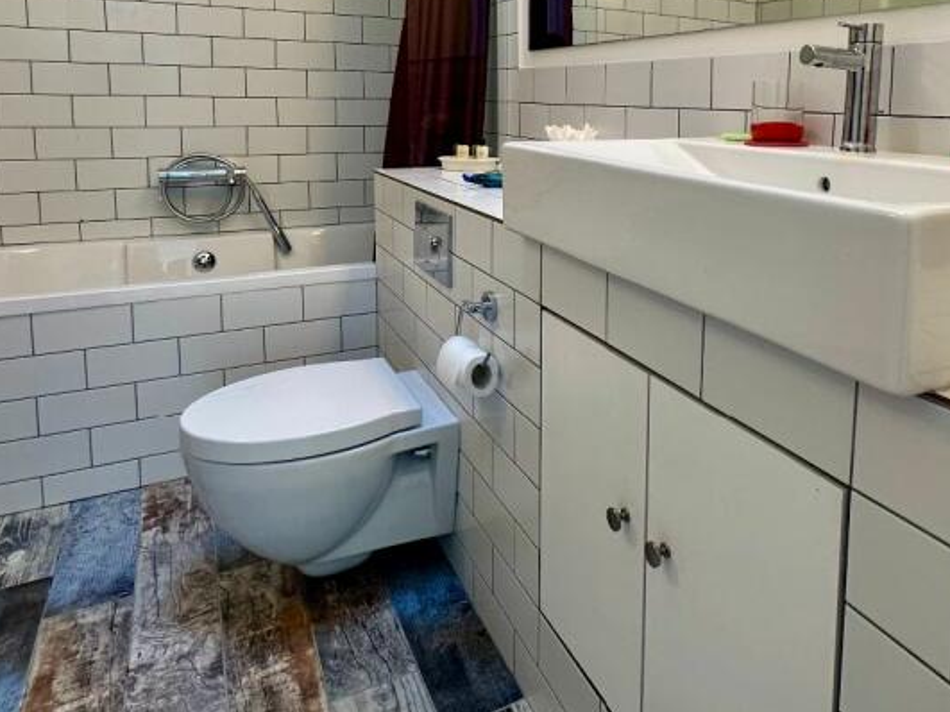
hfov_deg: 64.4
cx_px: 592
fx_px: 741
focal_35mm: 27
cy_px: 174
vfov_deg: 49.2
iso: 160
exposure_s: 1/100
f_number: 2.2
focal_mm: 2.22
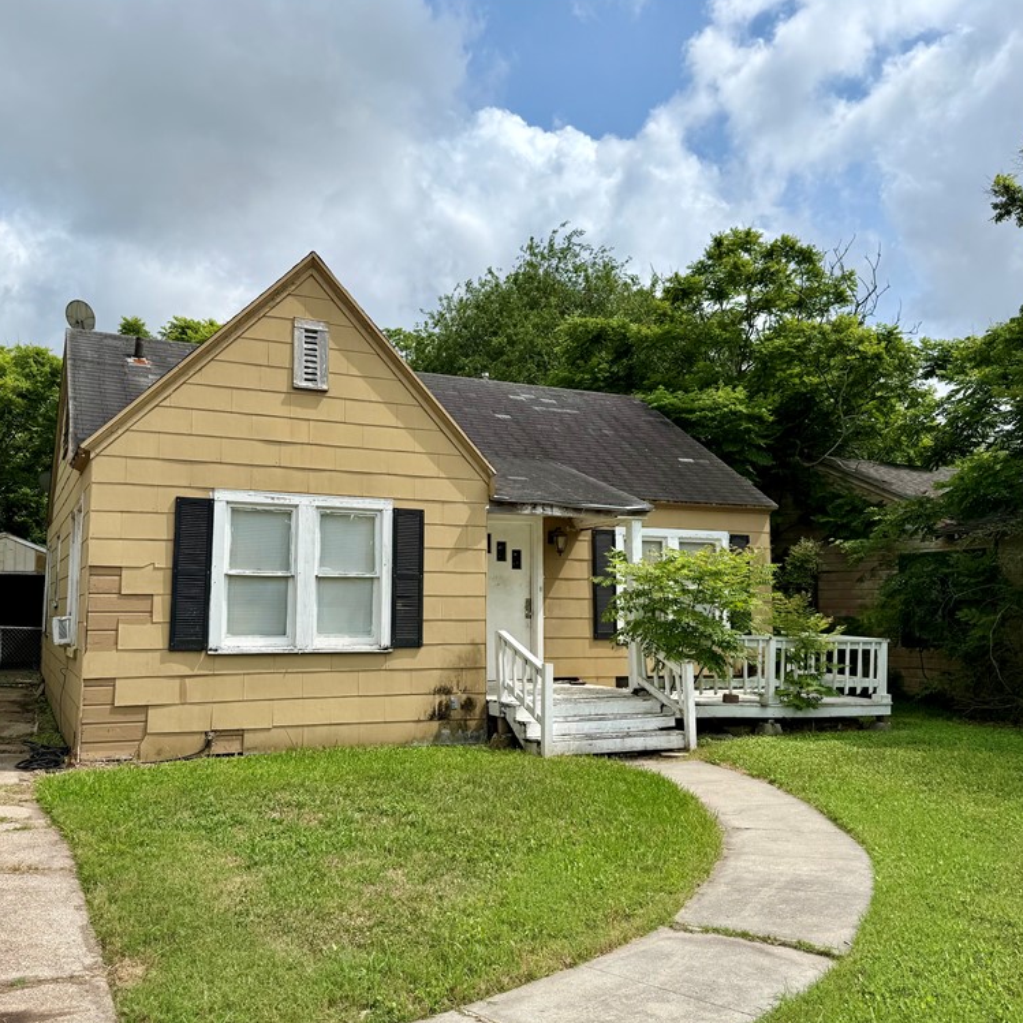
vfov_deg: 55.6
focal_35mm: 29
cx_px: 445
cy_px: 512
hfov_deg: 55.5
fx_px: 970
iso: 80
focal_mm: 6.76
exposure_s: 1/7353
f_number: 1.78
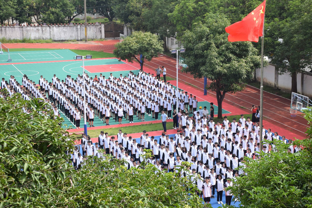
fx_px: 650
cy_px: 104
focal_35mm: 75
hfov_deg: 27.0
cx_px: 156
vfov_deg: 18.2
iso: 200
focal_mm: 50
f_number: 9
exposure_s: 1/320
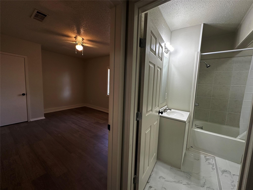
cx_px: 126
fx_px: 102
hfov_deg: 102.1
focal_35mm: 14
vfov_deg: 85.7
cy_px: 95
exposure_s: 1/120
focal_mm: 2.22
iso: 200
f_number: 2.2
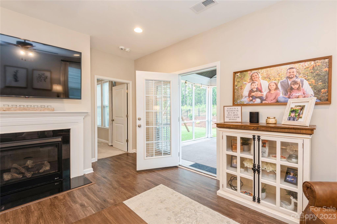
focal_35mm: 16
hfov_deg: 96.7
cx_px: 168
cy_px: 112
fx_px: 150
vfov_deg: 73.8
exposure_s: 1/1.67
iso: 100
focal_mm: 16
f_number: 8
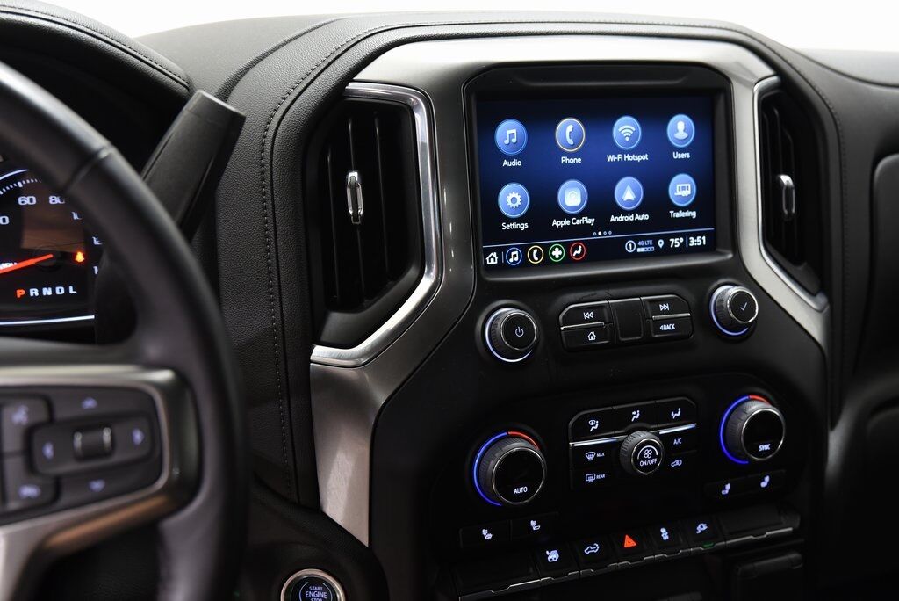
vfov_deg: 30.6
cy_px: 300
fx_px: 1099
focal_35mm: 44
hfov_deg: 44.5
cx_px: 450
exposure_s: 1/20
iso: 1600
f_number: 4
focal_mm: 44
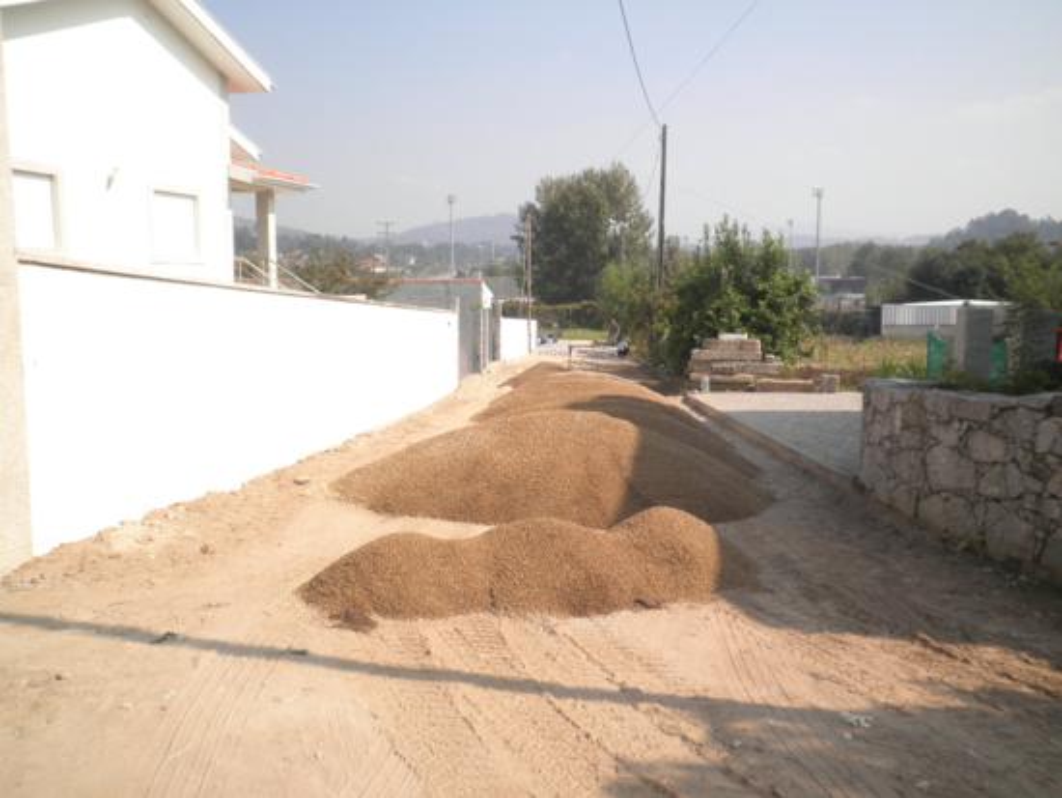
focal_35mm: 31
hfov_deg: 58.3
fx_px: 951
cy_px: 399
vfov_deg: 45.5
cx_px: 531
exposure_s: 1/80
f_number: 8.4
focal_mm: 5.5
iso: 64
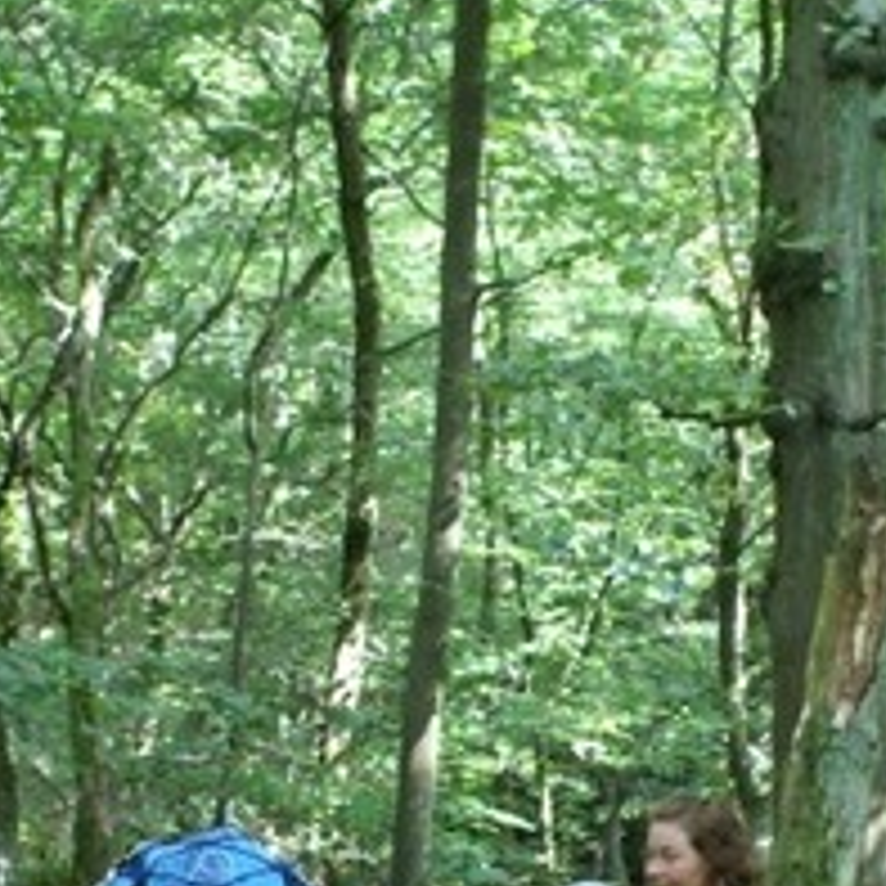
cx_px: 607
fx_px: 3301
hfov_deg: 15.2
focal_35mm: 114
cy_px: 929
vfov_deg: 15.0
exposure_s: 1/40
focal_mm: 22
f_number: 4
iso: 250
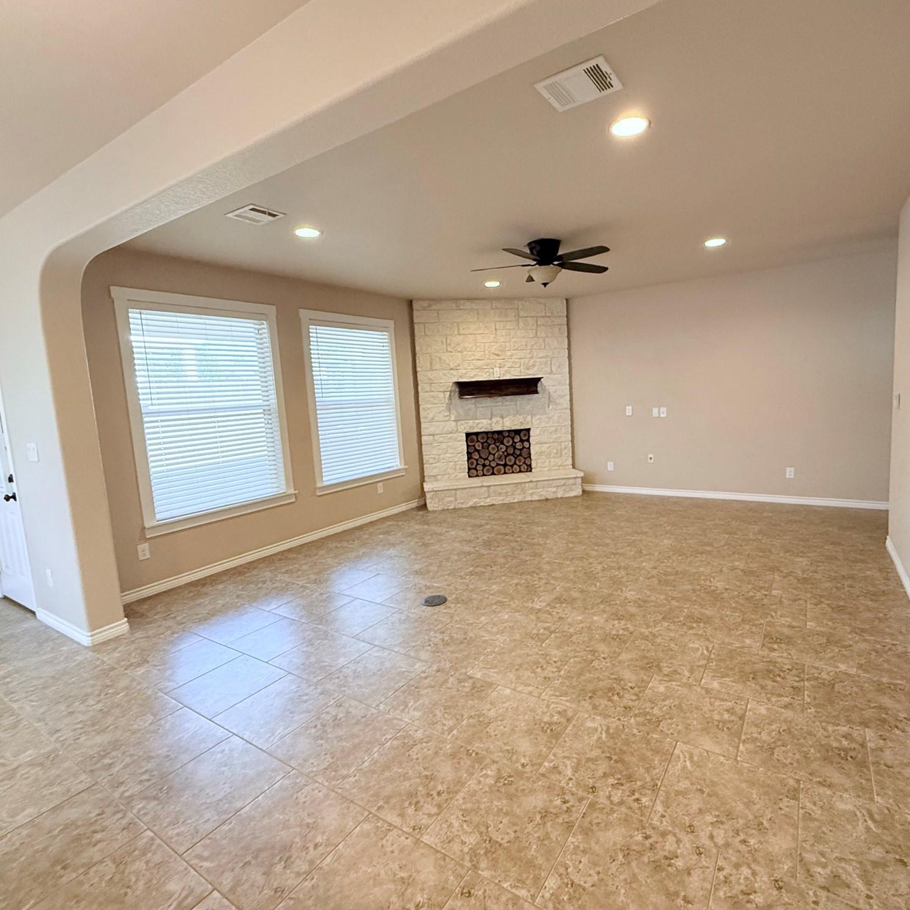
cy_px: 446
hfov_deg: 83.6
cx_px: 507
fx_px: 506
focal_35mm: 17
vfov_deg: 84.0
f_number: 2.2
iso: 500
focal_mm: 2.22
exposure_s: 1/120
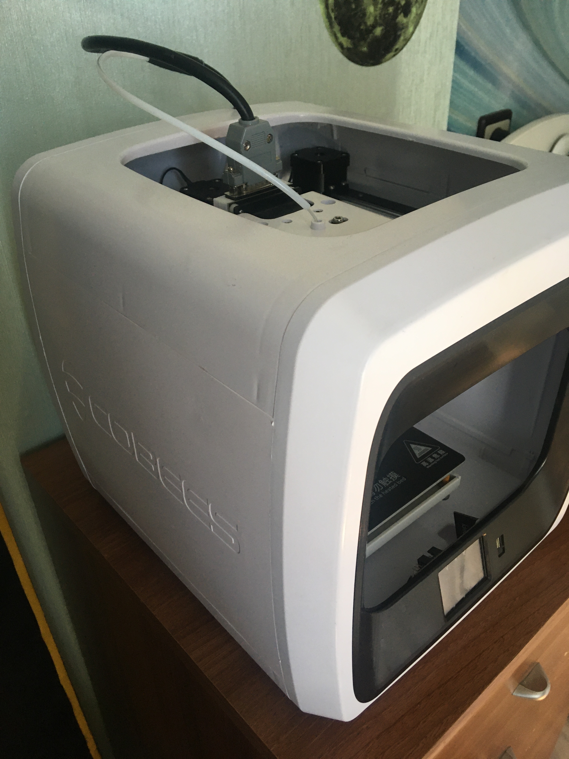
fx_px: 636
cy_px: 380
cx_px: 284
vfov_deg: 61.7
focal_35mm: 29
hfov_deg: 48.2
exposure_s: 1/33
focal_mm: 4.15
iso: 125
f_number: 2.2
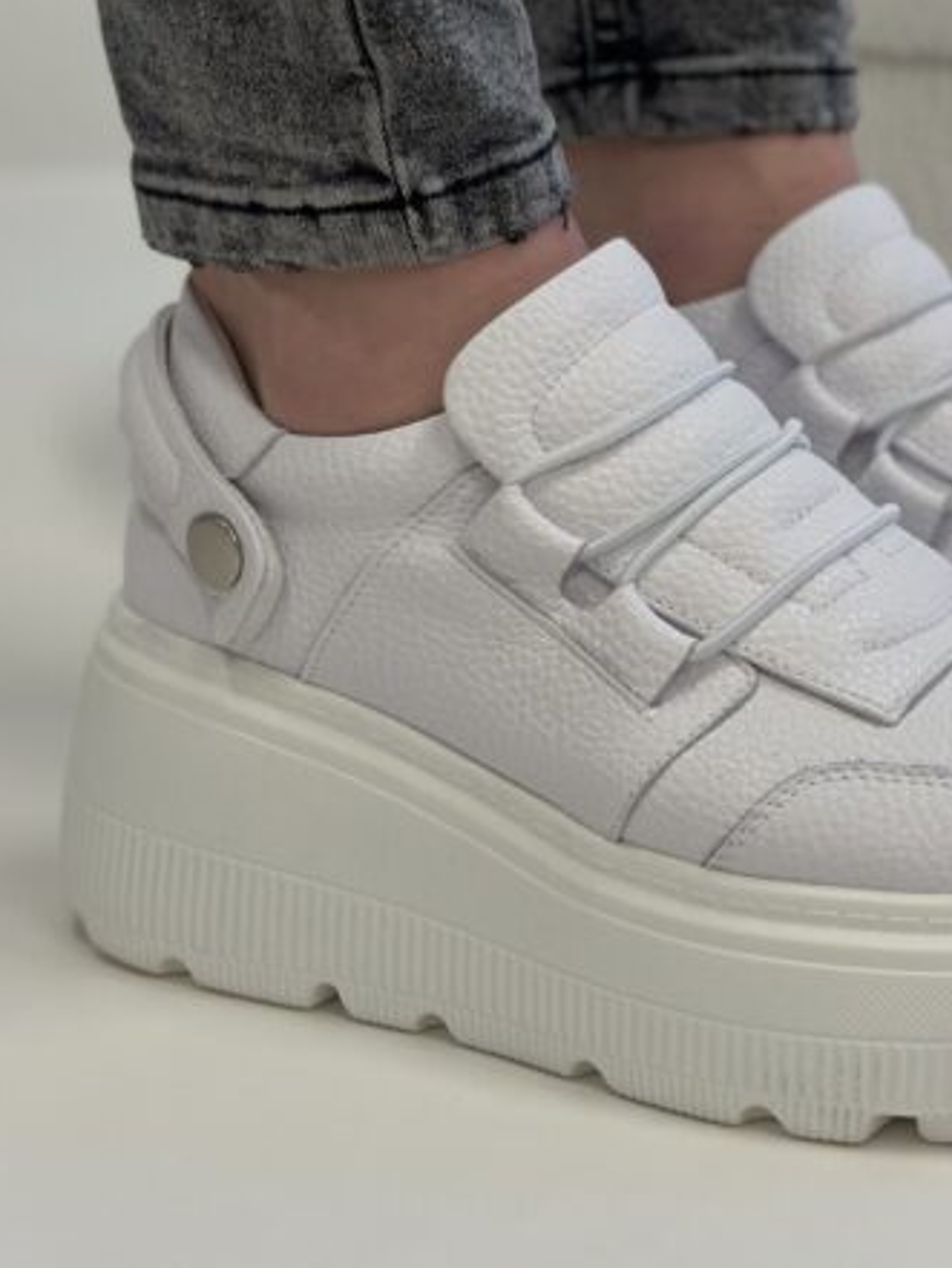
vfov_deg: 22.3
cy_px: 296
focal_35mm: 87
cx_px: 802
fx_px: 3189
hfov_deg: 16.8
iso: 80
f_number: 1.78
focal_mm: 6.86
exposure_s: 1/100
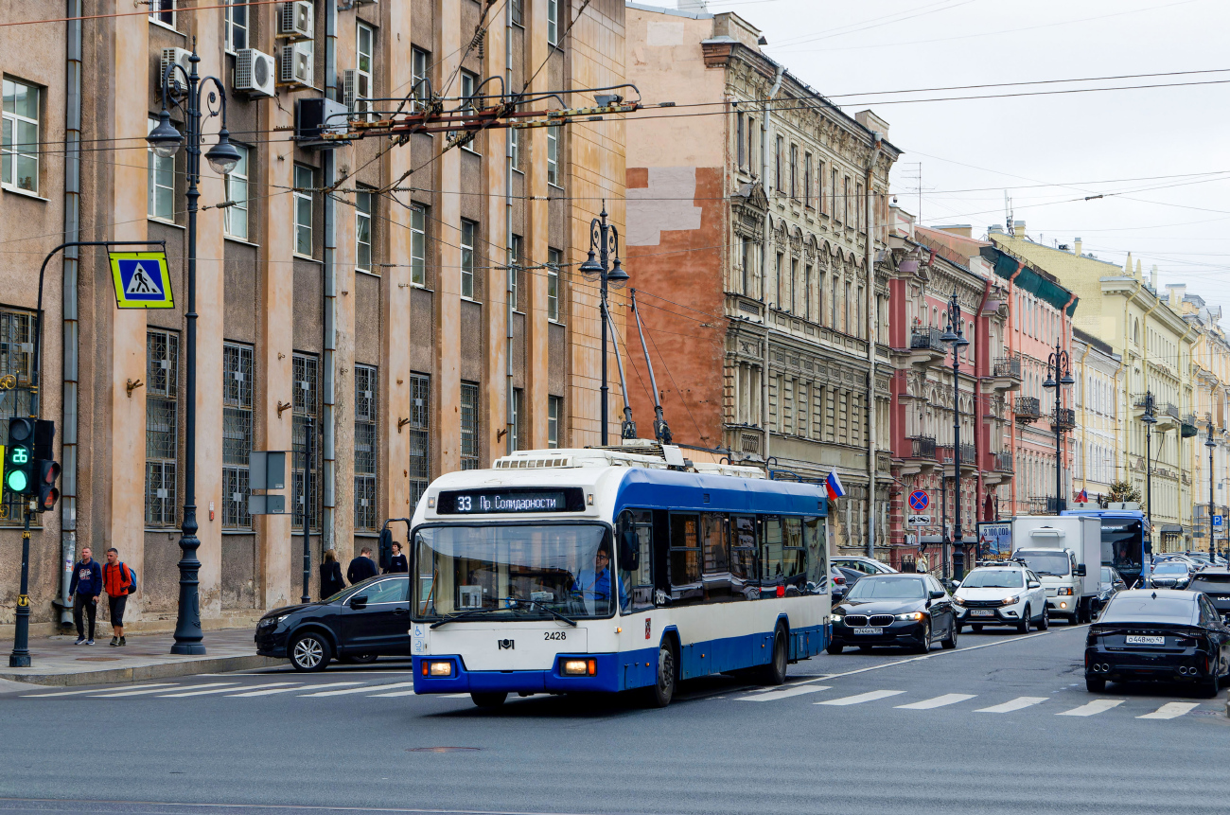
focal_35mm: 75
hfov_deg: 27.0
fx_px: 2557
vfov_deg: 18.1
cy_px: 408
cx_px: 615
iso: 400
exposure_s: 1/320
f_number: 11
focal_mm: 50
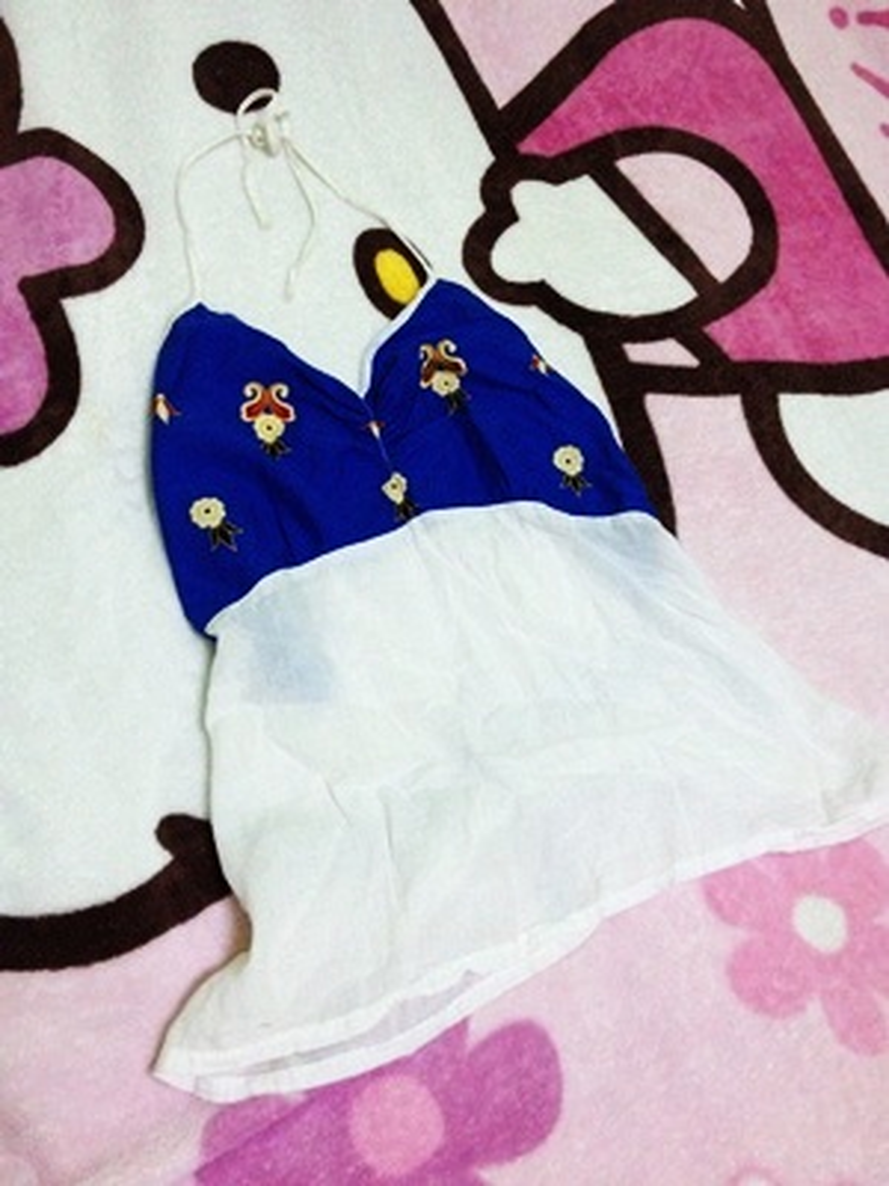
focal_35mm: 35
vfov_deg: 52.6
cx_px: 444
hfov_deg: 40.7
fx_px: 1198
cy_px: 593
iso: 400
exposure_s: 1/20
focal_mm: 4.28
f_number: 2.4
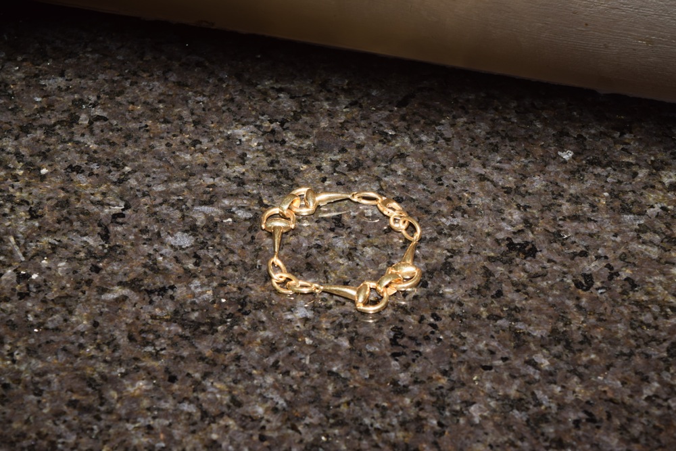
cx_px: 338
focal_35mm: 82
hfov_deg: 24.6
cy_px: 226
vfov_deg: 16.6
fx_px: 1549
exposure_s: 1/60
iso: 110
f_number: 8
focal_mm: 55
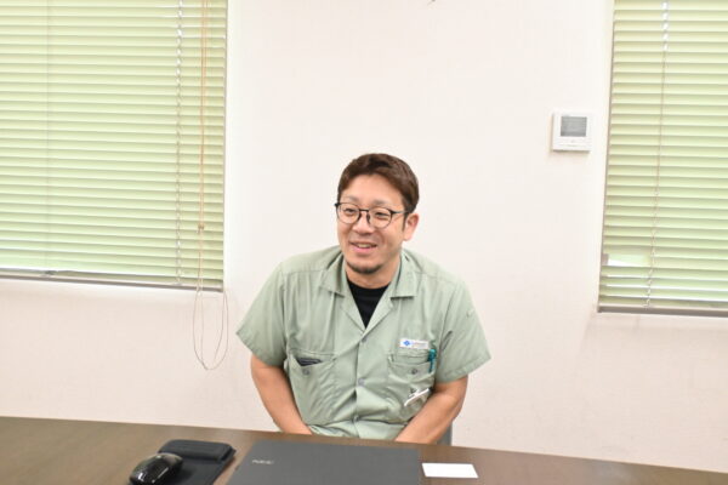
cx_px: 364
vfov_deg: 41.7
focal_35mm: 32
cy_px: 242
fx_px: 637
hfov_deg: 59.5
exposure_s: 1/160
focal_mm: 21
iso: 2000
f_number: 4
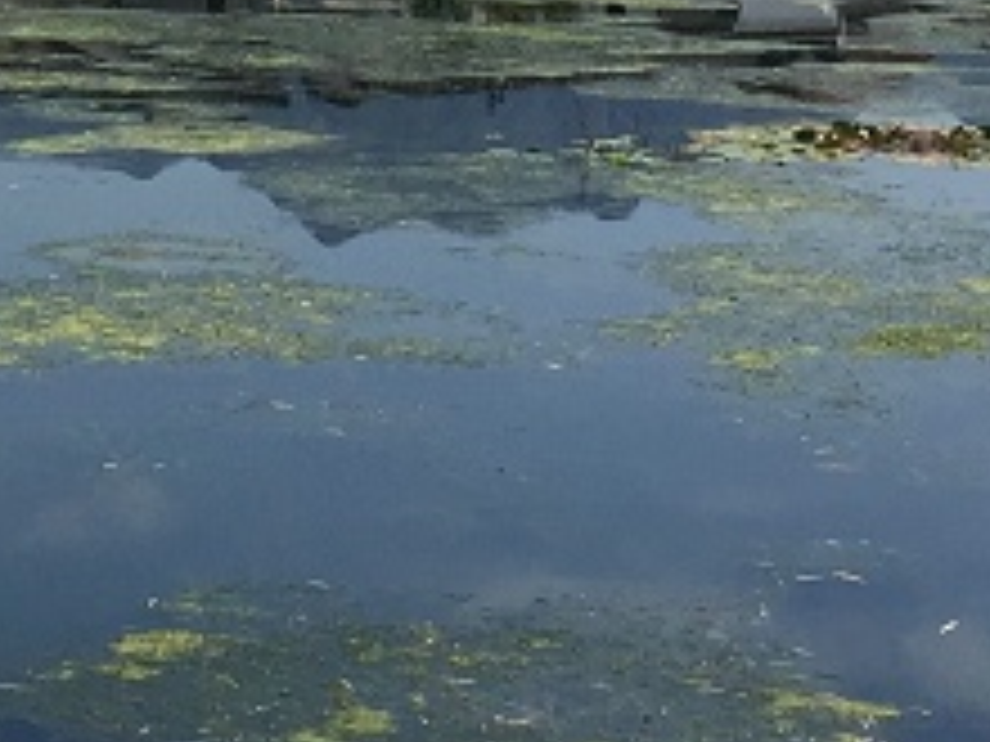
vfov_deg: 10.3
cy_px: -639
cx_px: 22
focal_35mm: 135
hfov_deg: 14.4
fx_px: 3861
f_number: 2.2
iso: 32
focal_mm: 4.15
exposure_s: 1/1980
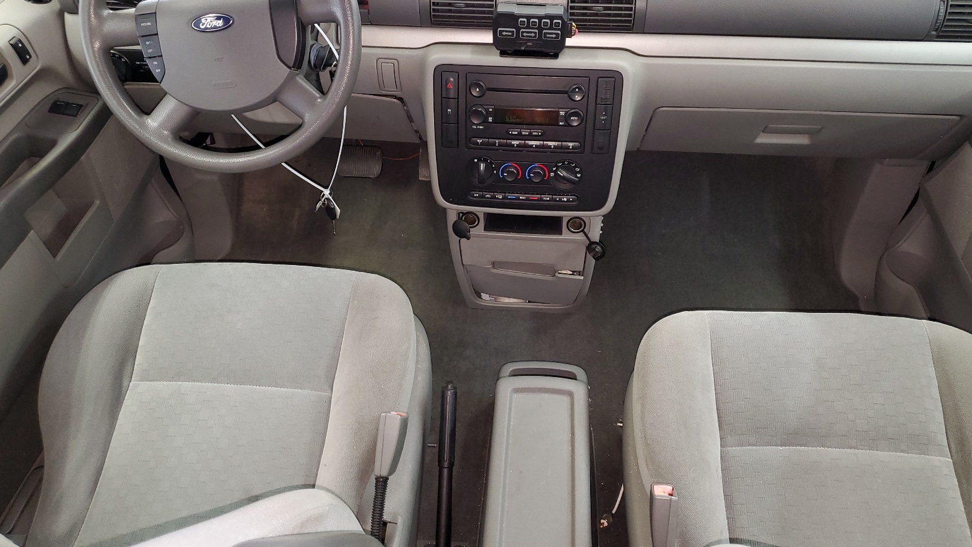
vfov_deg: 40.0
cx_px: 487
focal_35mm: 29
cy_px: 220
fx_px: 747
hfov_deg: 66.1
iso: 136
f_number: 1.5
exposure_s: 1/24
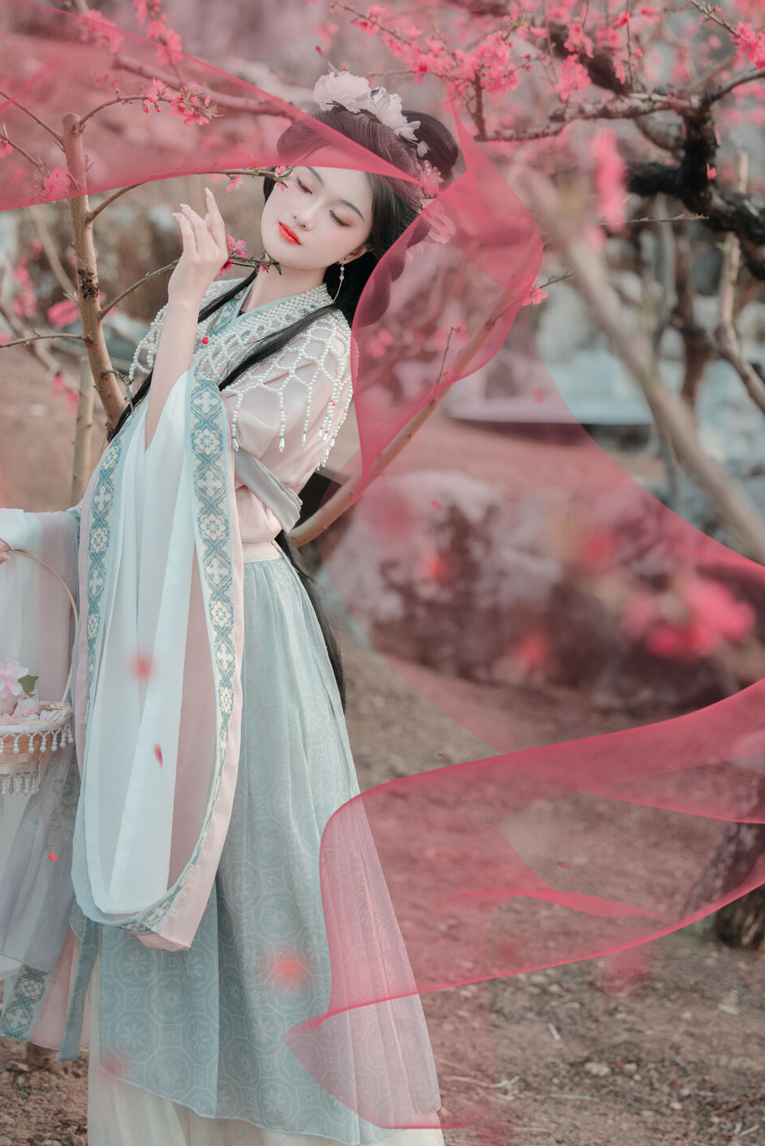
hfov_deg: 15.7
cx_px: 428
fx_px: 2772
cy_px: 517
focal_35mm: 87
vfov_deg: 23.4
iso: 50
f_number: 2.8
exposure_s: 1/80
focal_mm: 70
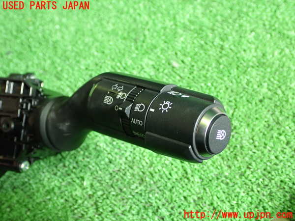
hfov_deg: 45.8
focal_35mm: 41
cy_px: 110
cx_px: 148
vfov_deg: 35.1
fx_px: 349
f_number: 2.8
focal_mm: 7.31
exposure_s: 1/40
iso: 400
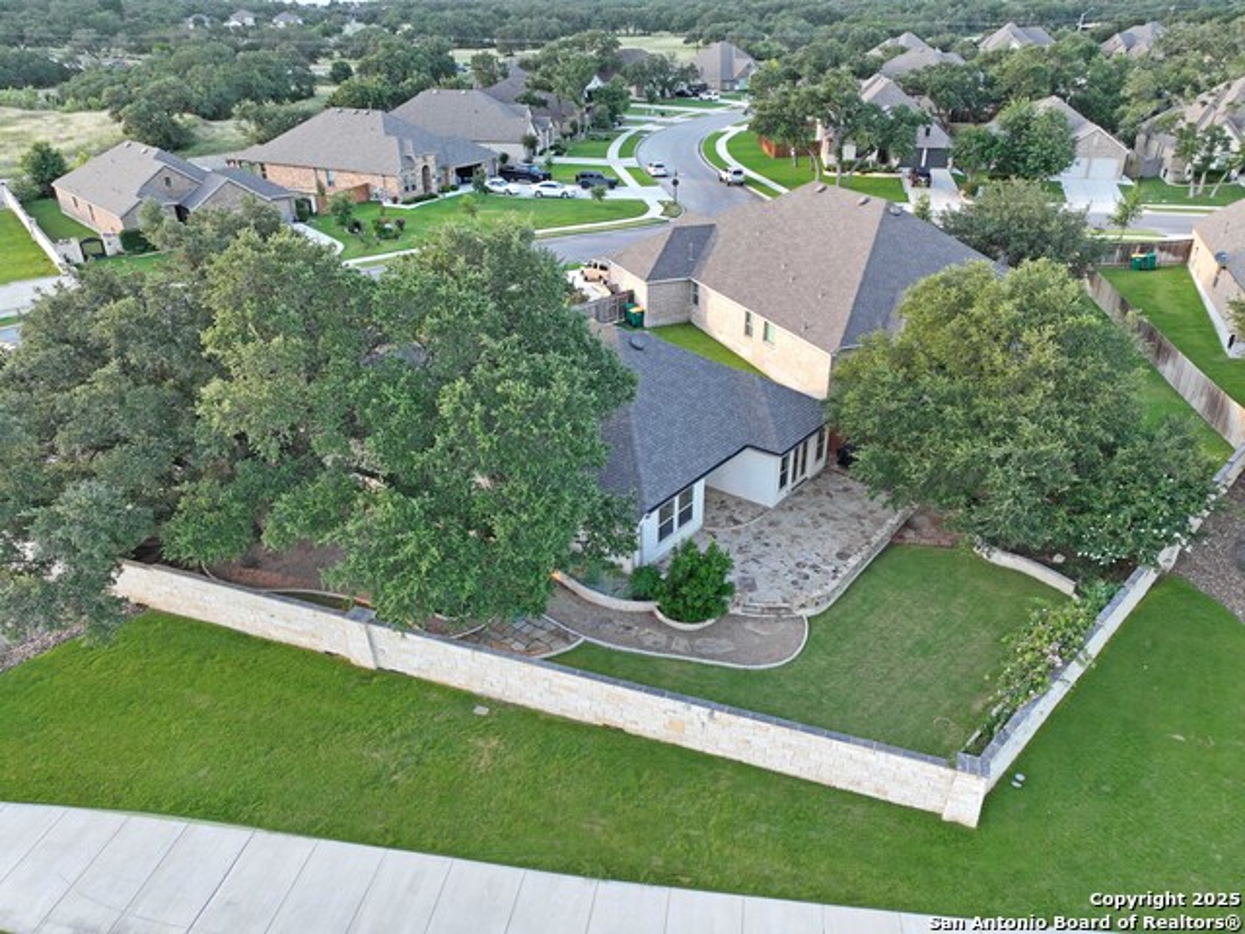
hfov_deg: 71.6
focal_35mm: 24
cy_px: 467
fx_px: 863
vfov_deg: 56.8
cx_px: 622
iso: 120
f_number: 2.8
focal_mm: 12.29
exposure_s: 1/120
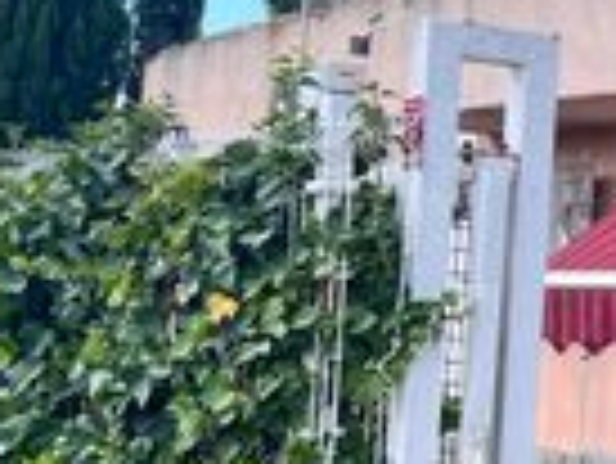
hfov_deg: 14.0
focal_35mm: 114
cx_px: 1308
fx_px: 2030
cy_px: 189
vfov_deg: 13.0
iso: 50
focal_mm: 5.7
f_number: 1.5
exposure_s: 1/1751
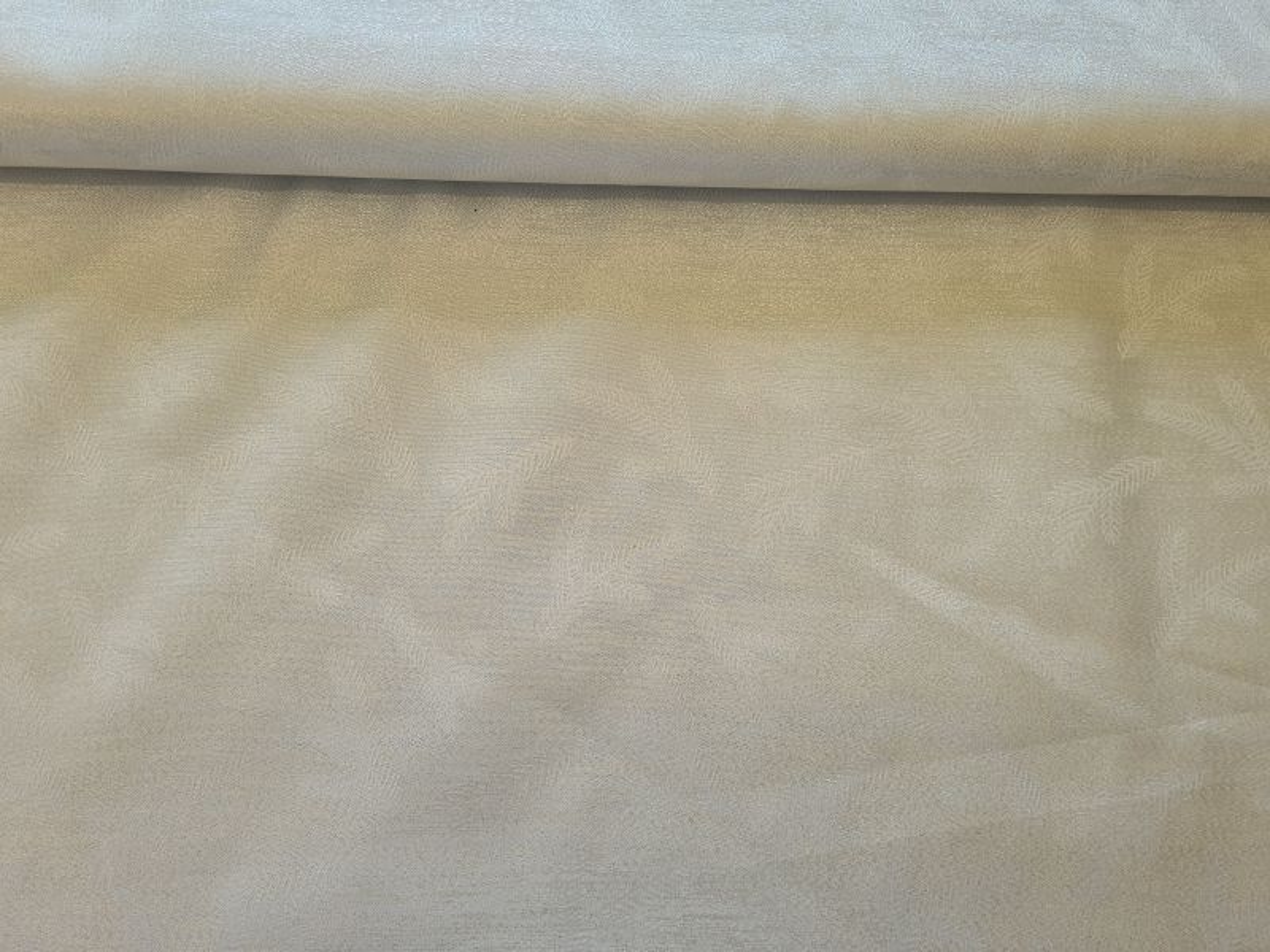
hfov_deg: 67.3
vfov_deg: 53.1
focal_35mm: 26
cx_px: 635
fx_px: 954
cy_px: 476
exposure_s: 1/275
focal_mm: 5.4
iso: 50
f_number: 1.8
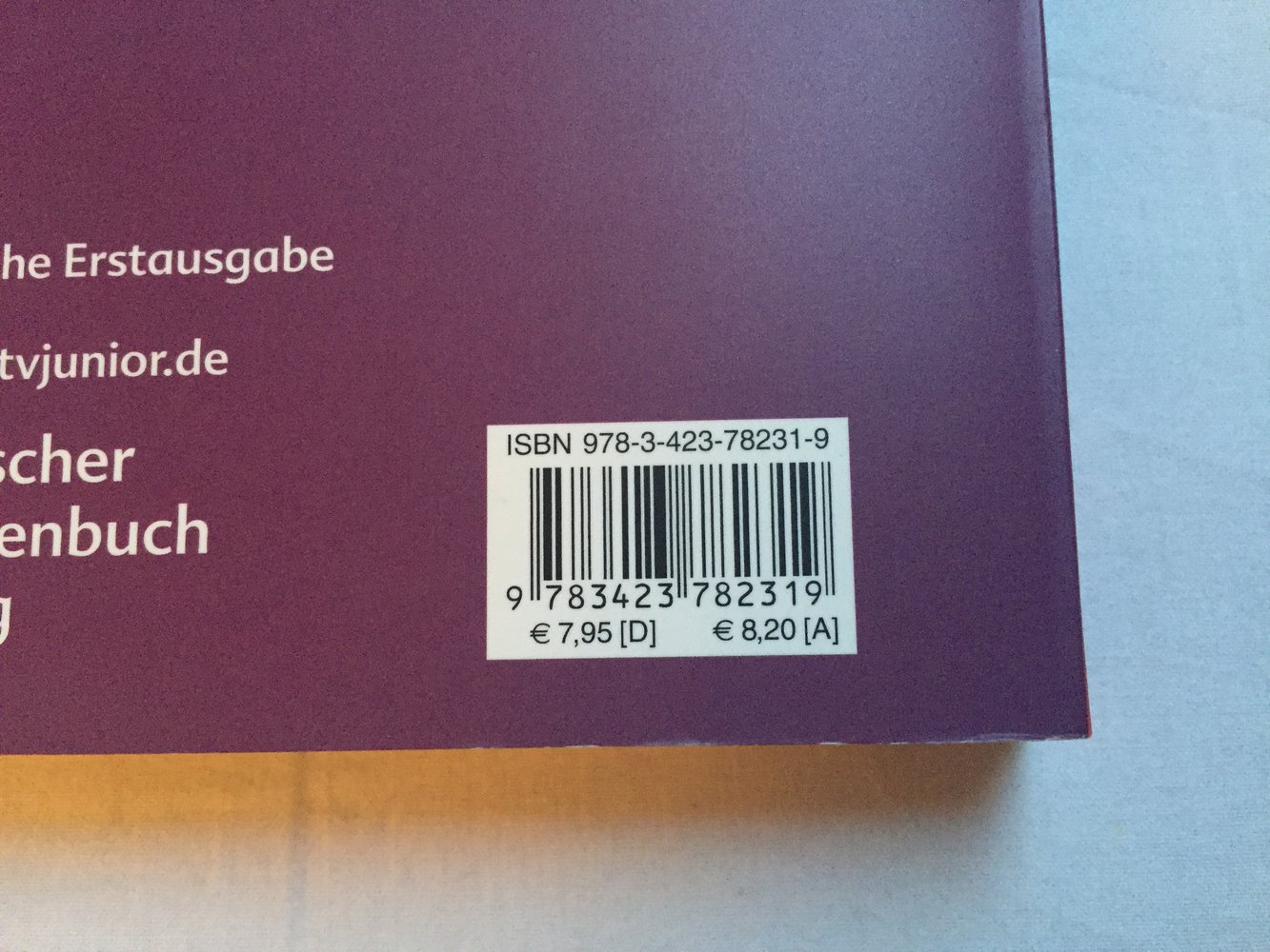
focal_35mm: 29
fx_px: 1064
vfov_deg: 48.2
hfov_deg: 61.7
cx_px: 635
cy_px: 476
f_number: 2.2
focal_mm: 4.15
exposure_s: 1/25
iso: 250
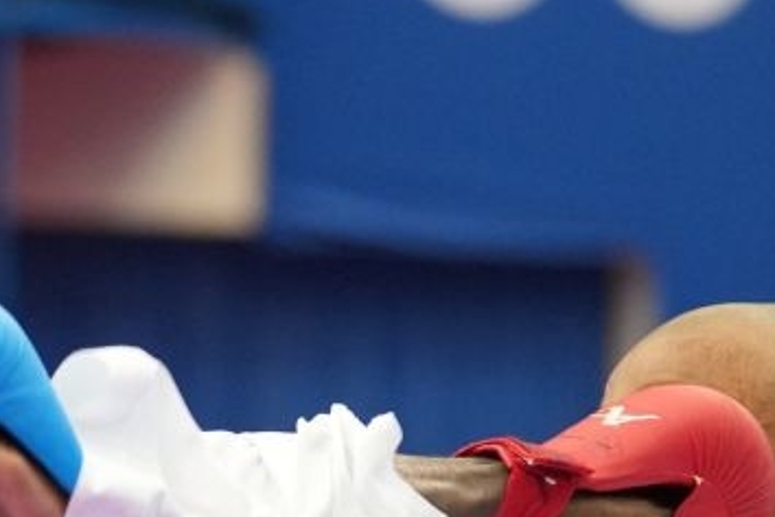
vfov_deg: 2.2
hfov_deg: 3.4
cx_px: -377
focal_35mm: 611
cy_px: 835
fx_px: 13152
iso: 2500
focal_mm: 120
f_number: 2.8
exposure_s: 1/1000
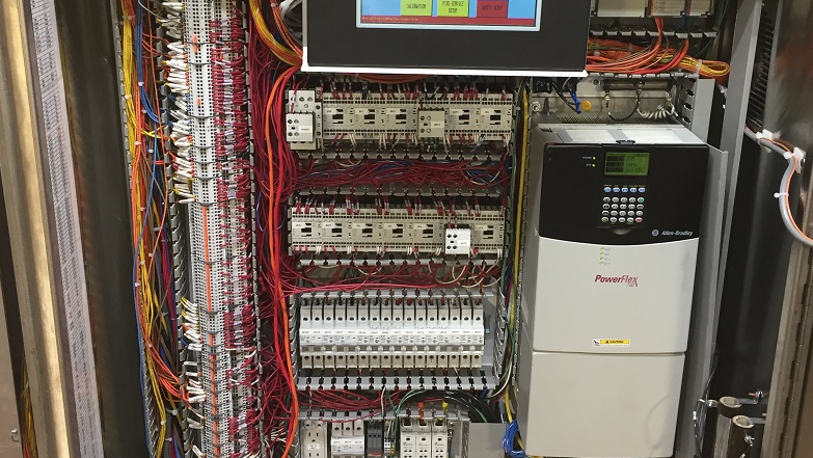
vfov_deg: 27.7
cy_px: 191
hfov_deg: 47.3
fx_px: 927
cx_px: 413
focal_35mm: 43
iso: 64
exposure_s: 1/30
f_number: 2.2
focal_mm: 4.15
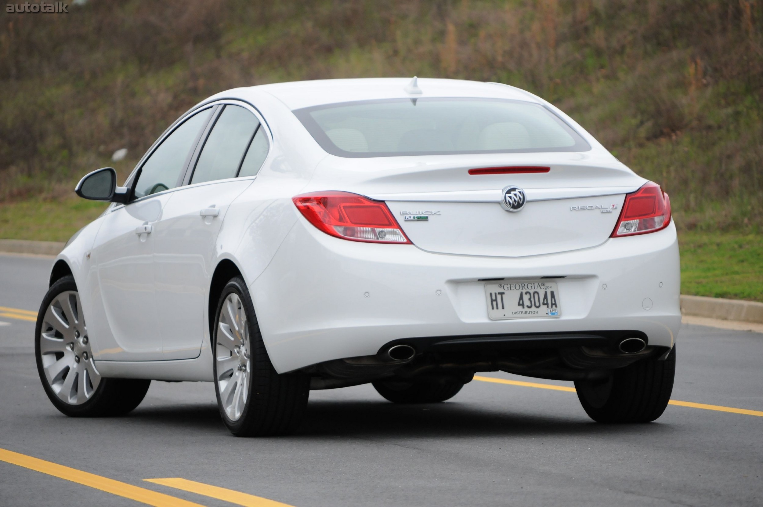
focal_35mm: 225
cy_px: 254
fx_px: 4763
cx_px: 382
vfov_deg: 6.1
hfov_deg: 9.2
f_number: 5.6
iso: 800
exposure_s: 1/800
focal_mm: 150
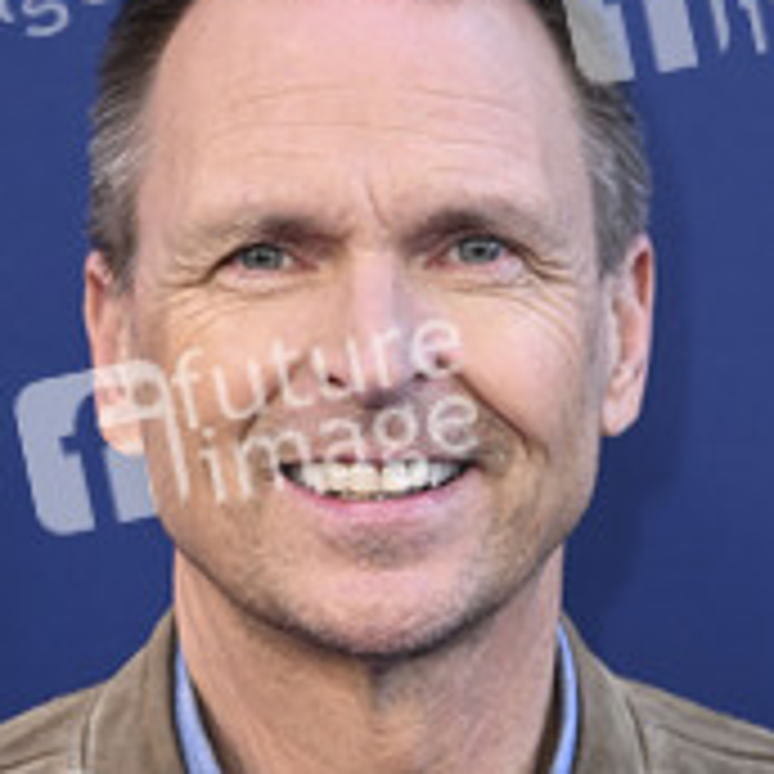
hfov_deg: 8.1
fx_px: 5489
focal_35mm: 217
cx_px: 378
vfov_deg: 8.0
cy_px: 652
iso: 640
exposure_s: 1/200
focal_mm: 110
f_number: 5.6
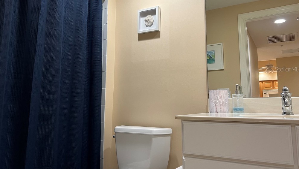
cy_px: 69
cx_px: 150
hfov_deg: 66.1
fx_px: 230
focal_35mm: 29
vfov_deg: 40.1
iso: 100
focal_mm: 5.7
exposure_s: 1/60
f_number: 1.5
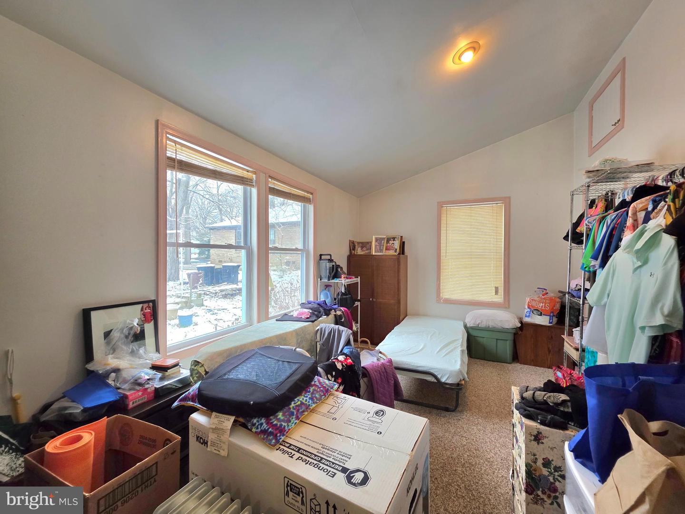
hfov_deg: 106.2
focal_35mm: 13
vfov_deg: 89.9
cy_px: 257
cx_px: 342
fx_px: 257
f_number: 1.9
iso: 160
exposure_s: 1/60.2
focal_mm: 2.2
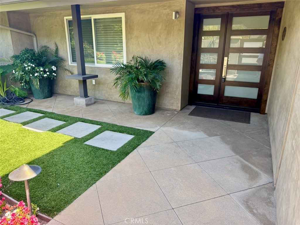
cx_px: 150
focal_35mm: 24
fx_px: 208
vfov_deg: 56.8
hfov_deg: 71.6
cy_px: 112
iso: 80
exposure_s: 1/259
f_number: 1.78
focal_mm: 6.76
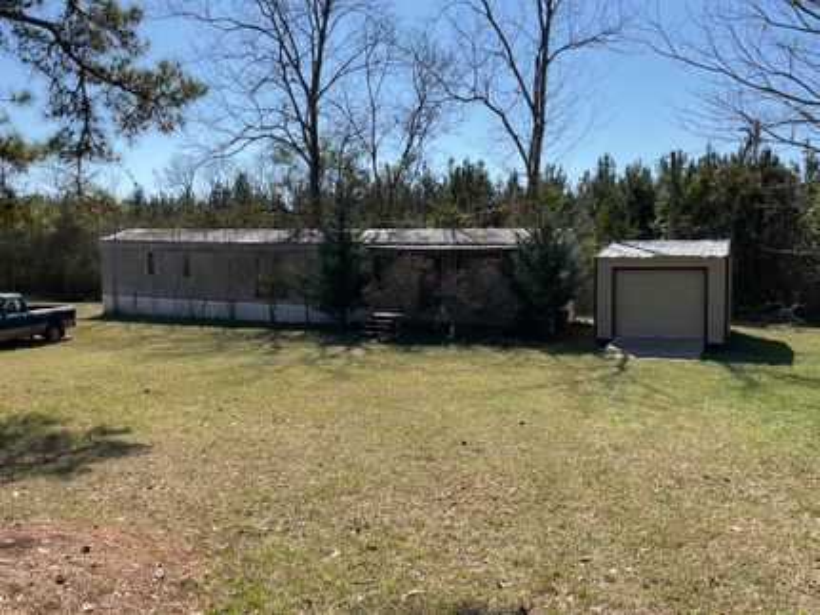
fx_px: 687
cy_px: 308
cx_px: 410
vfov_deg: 48.2
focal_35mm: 29
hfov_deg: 61.7
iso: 16
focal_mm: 3
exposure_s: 1/1912
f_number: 1.8
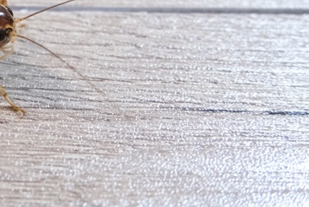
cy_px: 4
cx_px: -44
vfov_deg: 13.9
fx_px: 833
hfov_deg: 20.0
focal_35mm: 97
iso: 2000
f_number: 4.4
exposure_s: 1/55
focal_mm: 23.5
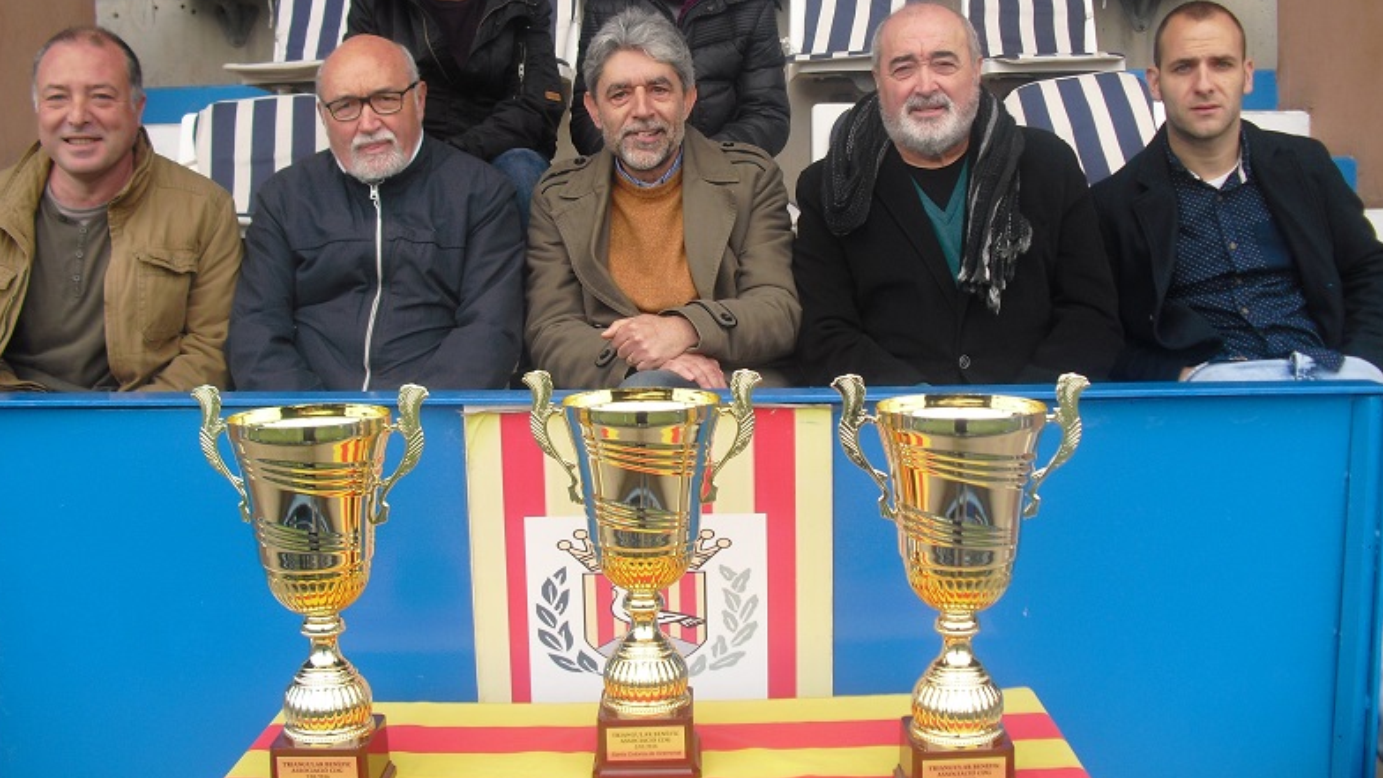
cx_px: 683
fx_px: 1467
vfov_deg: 29.5
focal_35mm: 40
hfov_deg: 50.5
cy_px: 275
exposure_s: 1/125
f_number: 3.1
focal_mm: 6.3
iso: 100
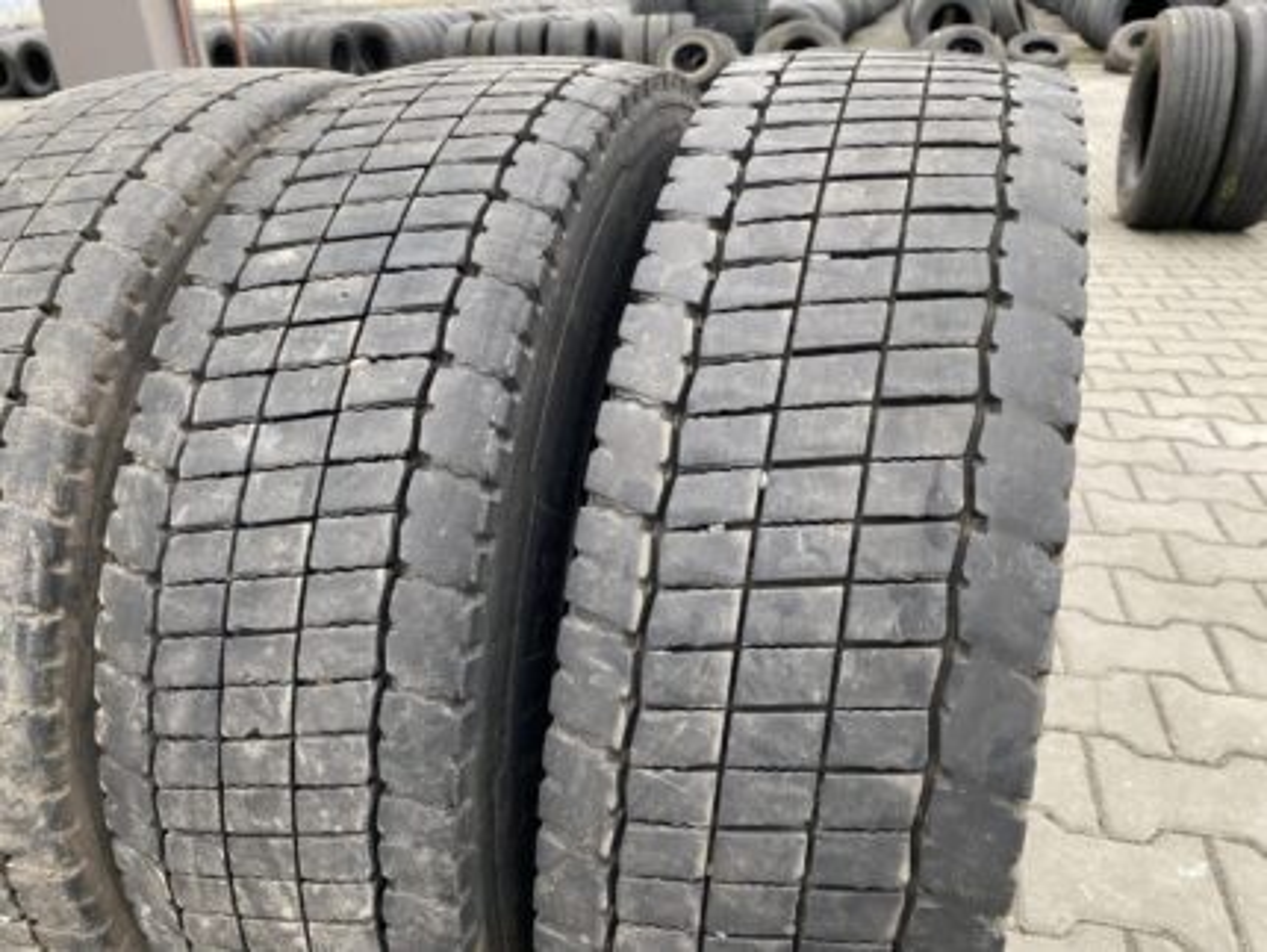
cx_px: 634
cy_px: 476
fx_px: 952
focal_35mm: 26
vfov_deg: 53.1
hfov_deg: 67.3
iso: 80
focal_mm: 4.25
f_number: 1.8
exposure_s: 1/122
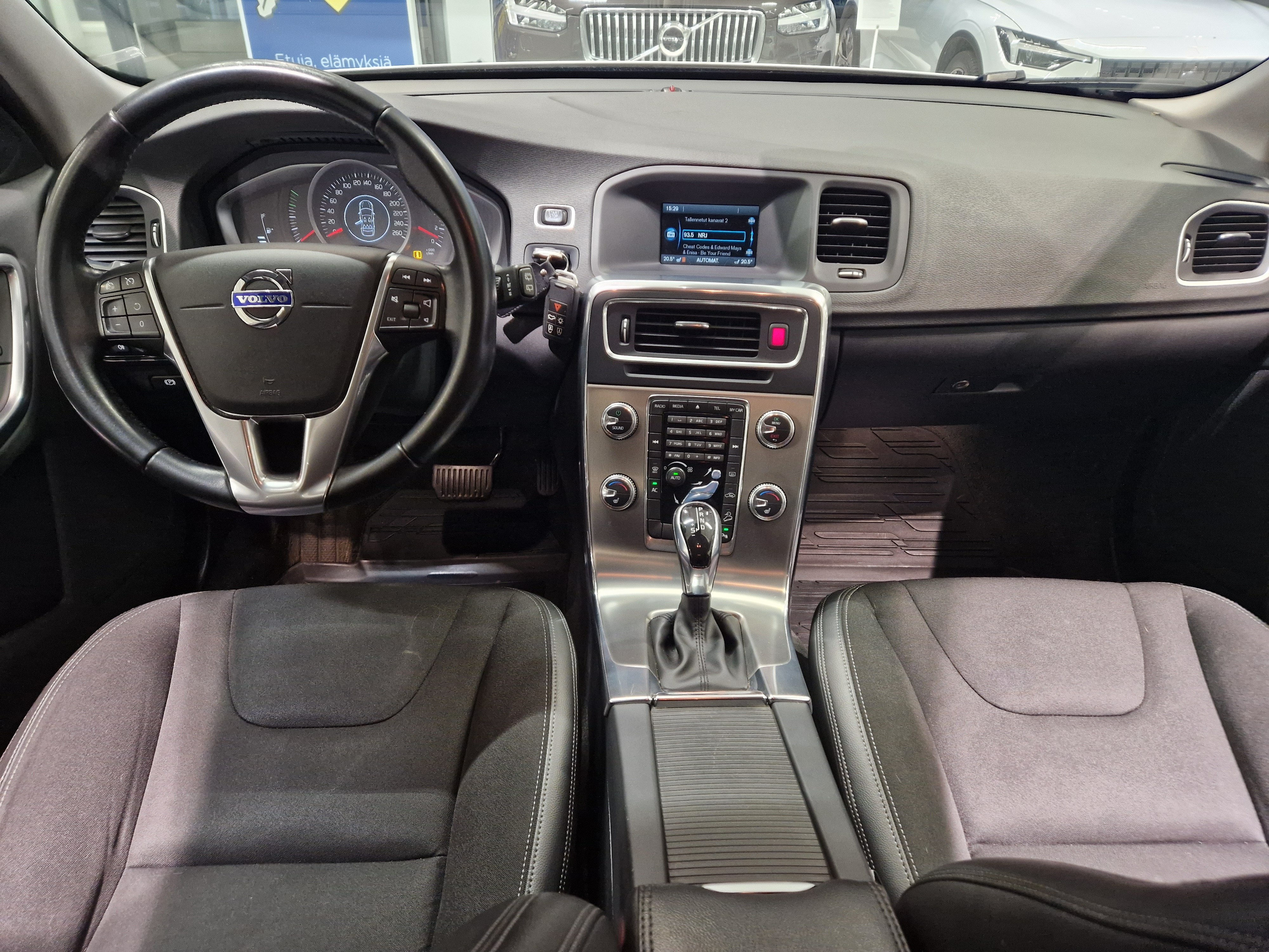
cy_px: 476
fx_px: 843
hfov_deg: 73.9
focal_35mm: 23
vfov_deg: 58.9
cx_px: 634
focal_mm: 5.4
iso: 500
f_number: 1.8
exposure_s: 1/100
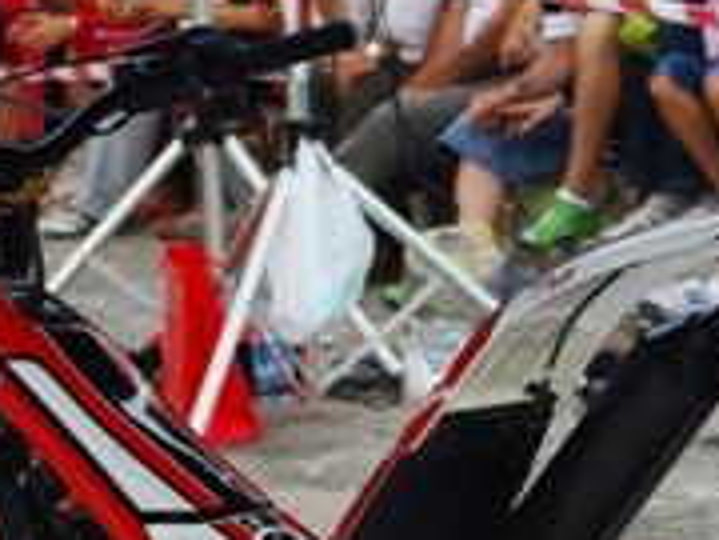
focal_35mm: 280
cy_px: 612
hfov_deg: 7.0
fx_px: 5816
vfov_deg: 5.3
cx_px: 747
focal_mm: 55
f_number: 5.6
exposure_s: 1/60
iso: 100
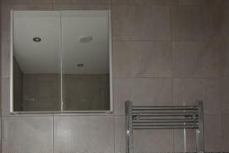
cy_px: 135
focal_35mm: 28
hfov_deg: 62.9
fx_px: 178
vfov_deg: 42.8
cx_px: 67
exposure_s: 1/125
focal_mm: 10
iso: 400
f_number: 5.6
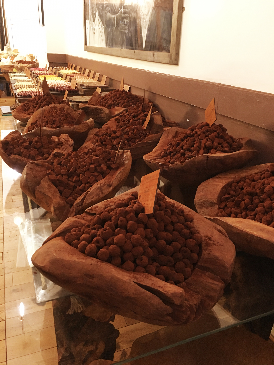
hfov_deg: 48.2
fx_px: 306
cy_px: 182
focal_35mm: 29
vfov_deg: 61.7
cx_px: 137
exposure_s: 1/8
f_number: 2.2
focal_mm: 4.15
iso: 125
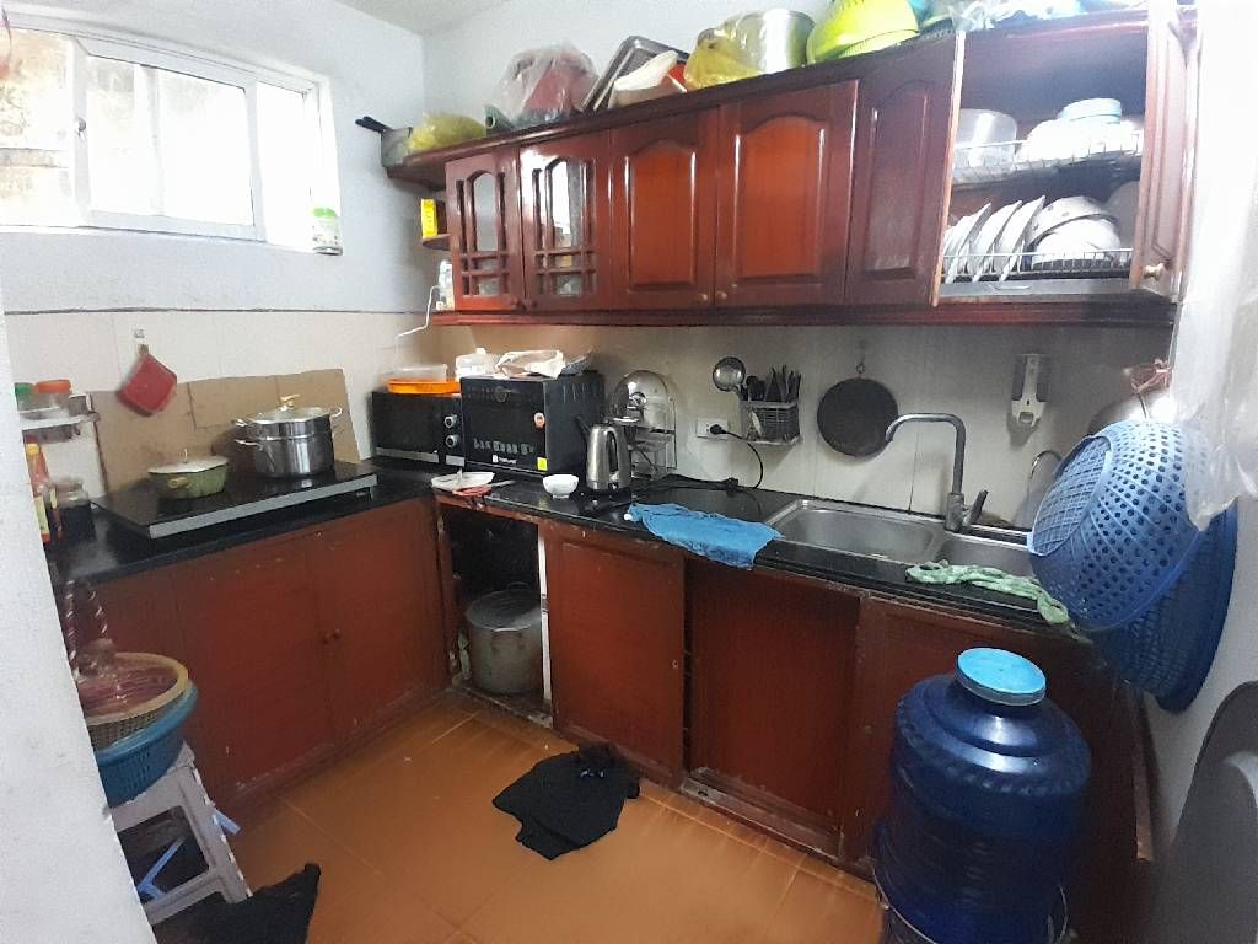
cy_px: 472
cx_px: 629
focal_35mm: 17
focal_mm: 1.46
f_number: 2.2
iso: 640
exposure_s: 1/20
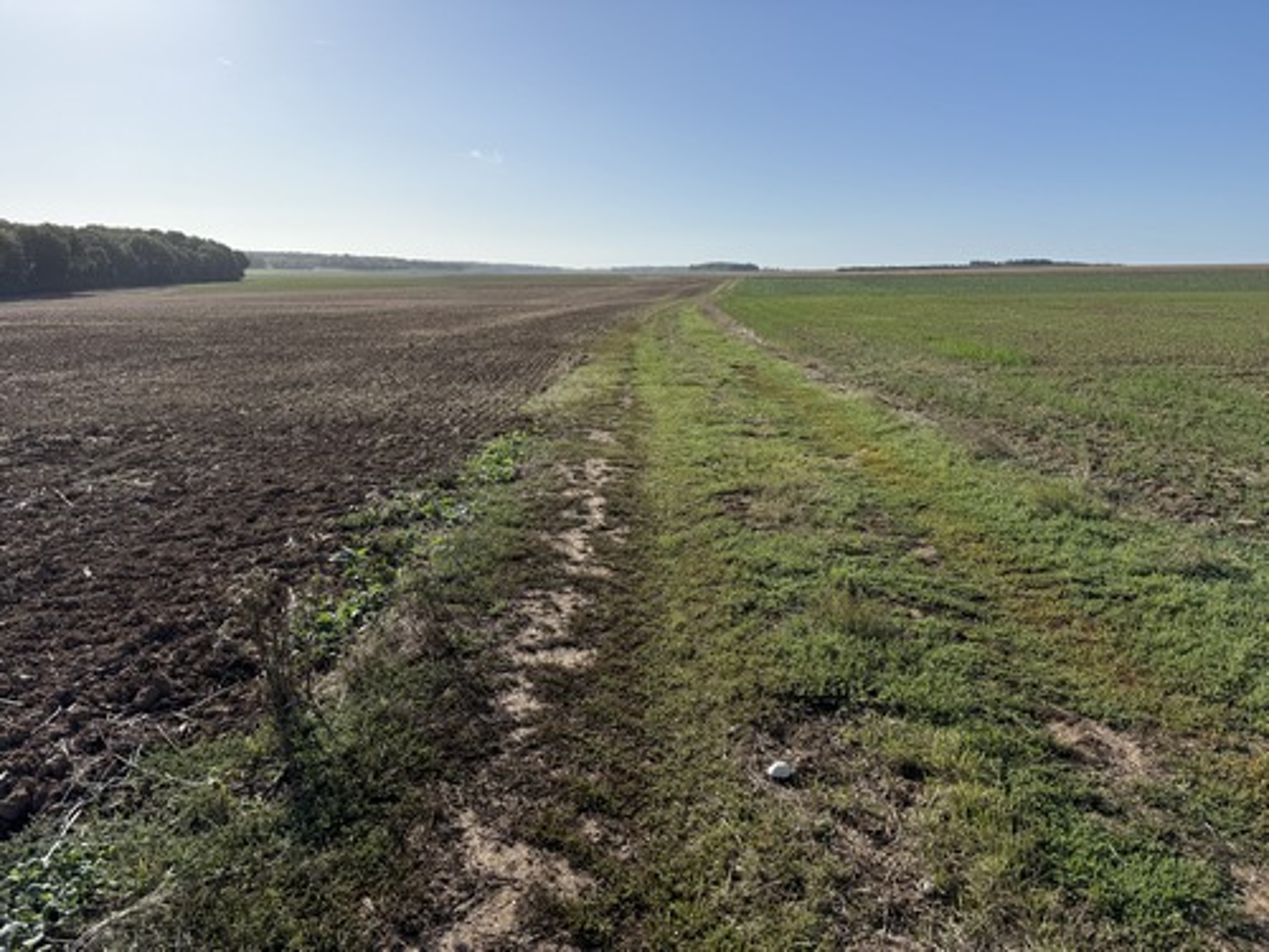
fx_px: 880
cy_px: 476
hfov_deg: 71.6
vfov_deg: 56.8
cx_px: 634
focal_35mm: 24
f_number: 1.78
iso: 80
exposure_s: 1/6173
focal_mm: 6.76
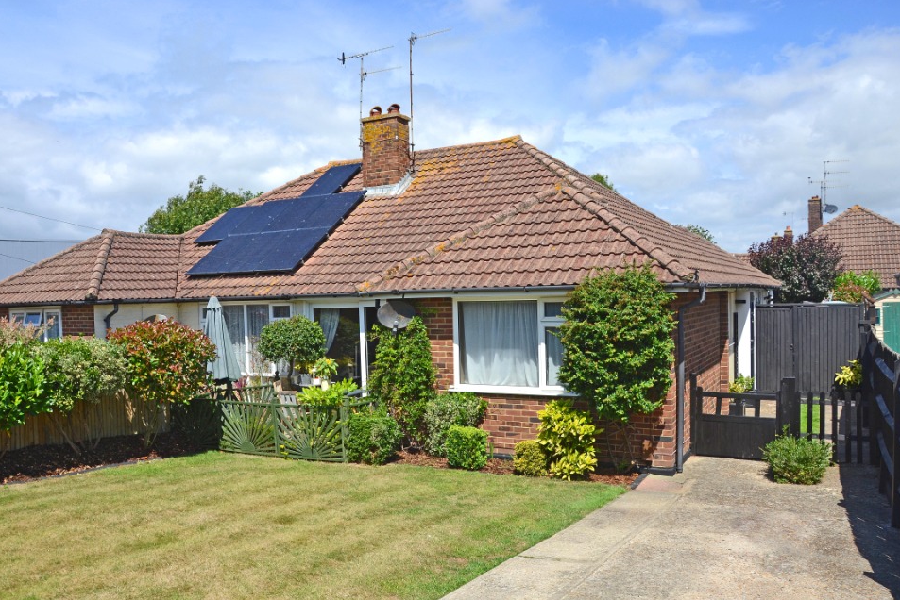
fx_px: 725
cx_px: 419
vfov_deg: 45.0
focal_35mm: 29
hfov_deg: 63.6
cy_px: 318
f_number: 7.1
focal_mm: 18
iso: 100
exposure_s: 1/200
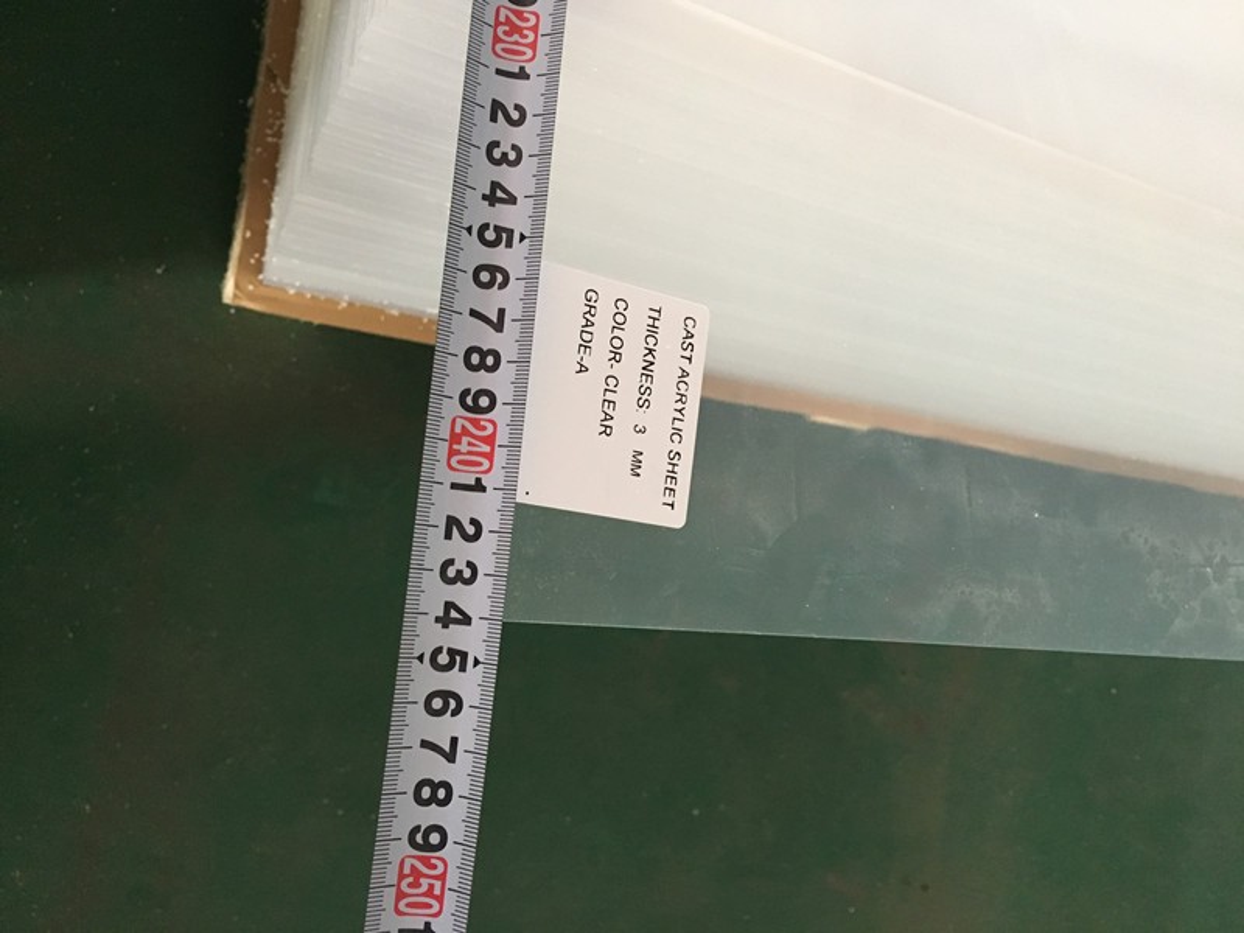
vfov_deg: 48.2
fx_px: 1042
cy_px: 466
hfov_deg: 61.7
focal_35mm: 29
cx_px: 622
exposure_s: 1/25
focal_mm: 4.15
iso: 200
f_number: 2.2
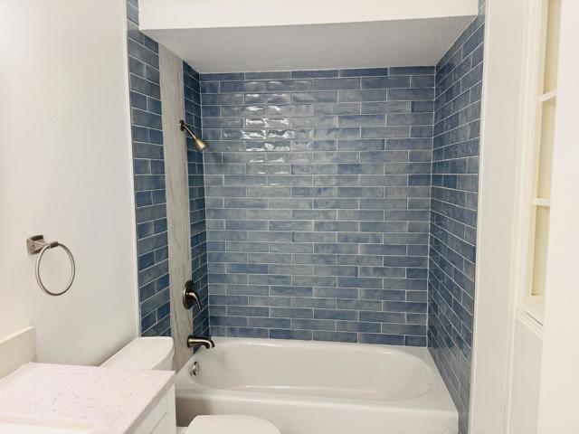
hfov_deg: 71.6
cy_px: 217
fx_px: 401
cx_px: 290
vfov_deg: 56.8
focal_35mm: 24
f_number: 1.78
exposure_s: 1/120
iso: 160
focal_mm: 6.76
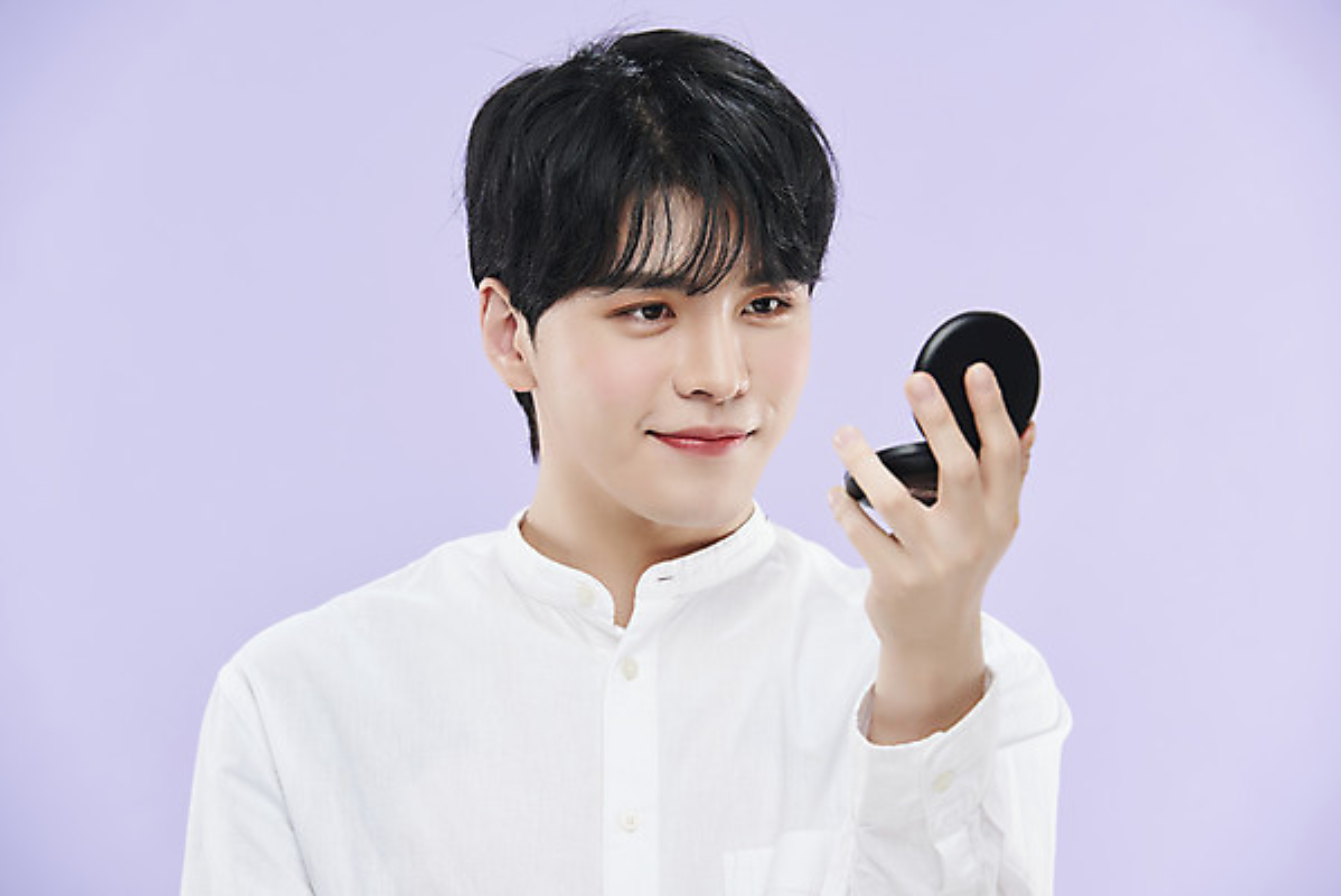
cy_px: 448
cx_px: 670
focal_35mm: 165
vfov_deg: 8.3
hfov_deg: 12.4
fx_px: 6149
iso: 31
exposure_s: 1/125
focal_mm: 165
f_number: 8
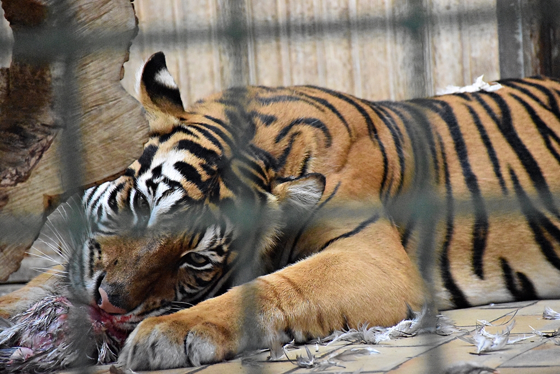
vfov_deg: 6.5
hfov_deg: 9.8
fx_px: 3267
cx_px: 280
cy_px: 187
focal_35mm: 210
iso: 12800
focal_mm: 140
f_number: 5.6
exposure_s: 1/250
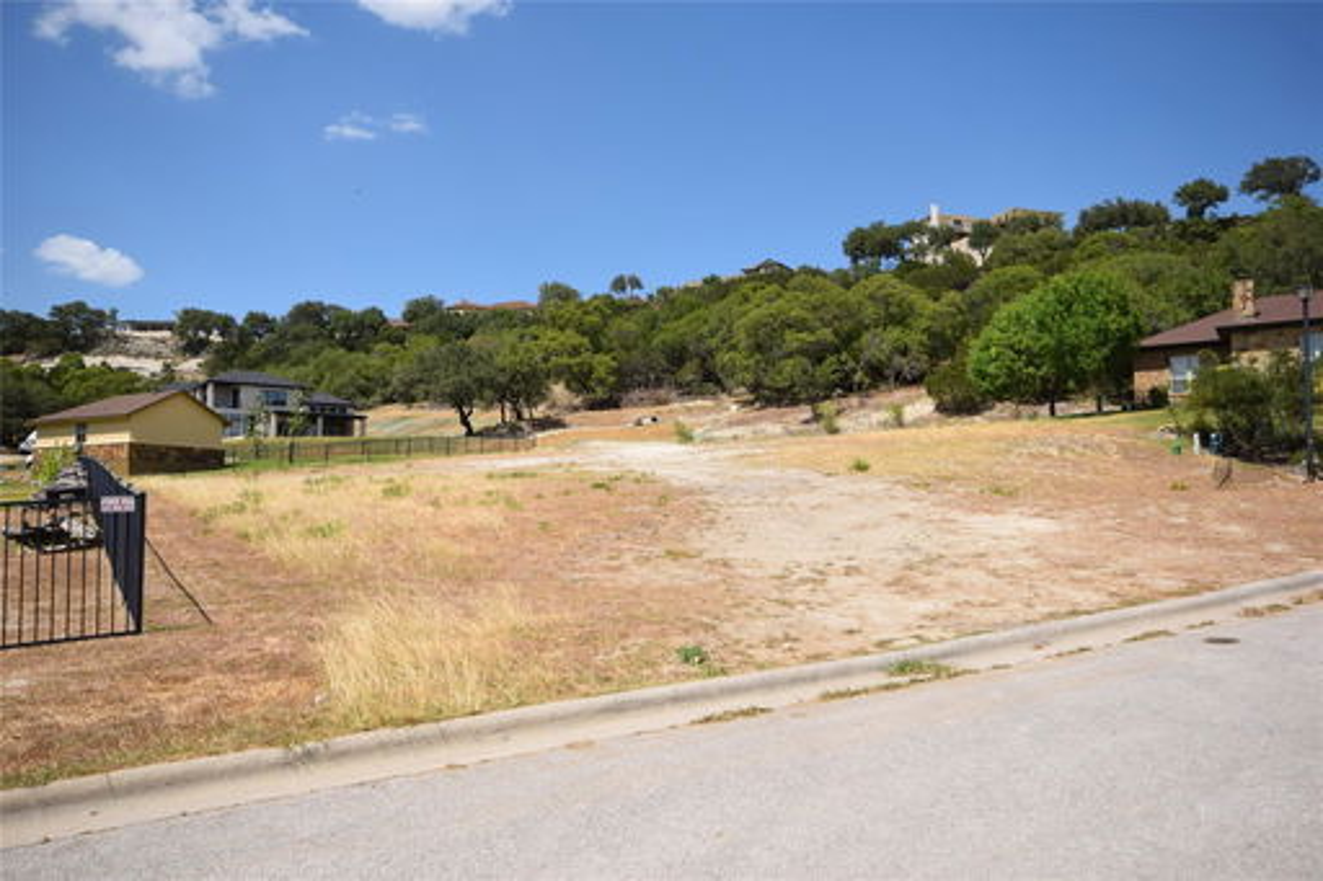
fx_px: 1102
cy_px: 440
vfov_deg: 43.6
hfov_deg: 61.9
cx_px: 662
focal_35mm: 30
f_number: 10
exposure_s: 1/400
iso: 200
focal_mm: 20
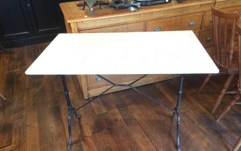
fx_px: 204
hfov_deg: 61.2
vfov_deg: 40.5
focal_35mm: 31
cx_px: 120
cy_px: 89
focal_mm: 4.15
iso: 320
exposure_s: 1/17
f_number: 2.2
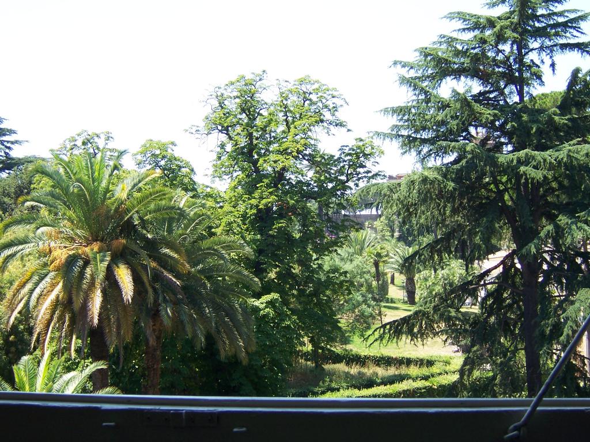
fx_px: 920
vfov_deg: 27.0
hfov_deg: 35.5
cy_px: 221
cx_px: 295
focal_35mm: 54
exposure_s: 1/250
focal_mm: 9
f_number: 3.6
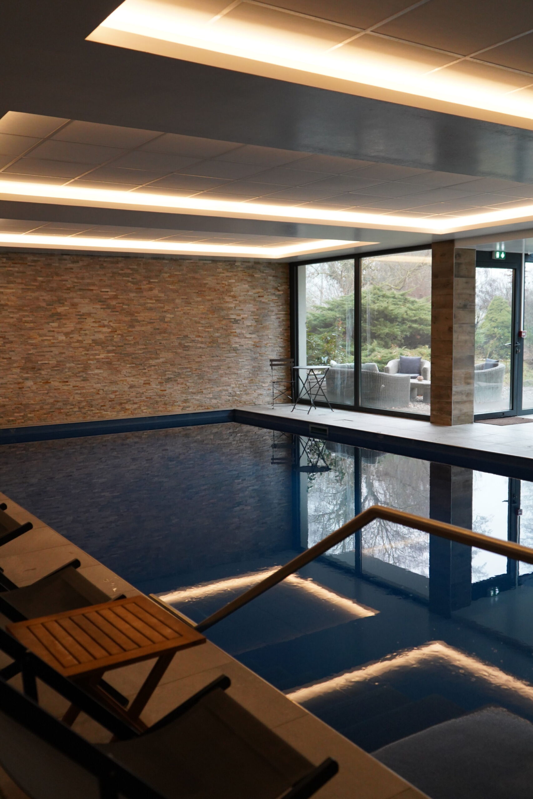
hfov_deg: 41.1
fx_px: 711
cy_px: 400
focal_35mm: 32
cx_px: 266
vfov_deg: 58.7
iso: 2500
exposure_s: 1/160
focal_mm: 32
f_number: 4
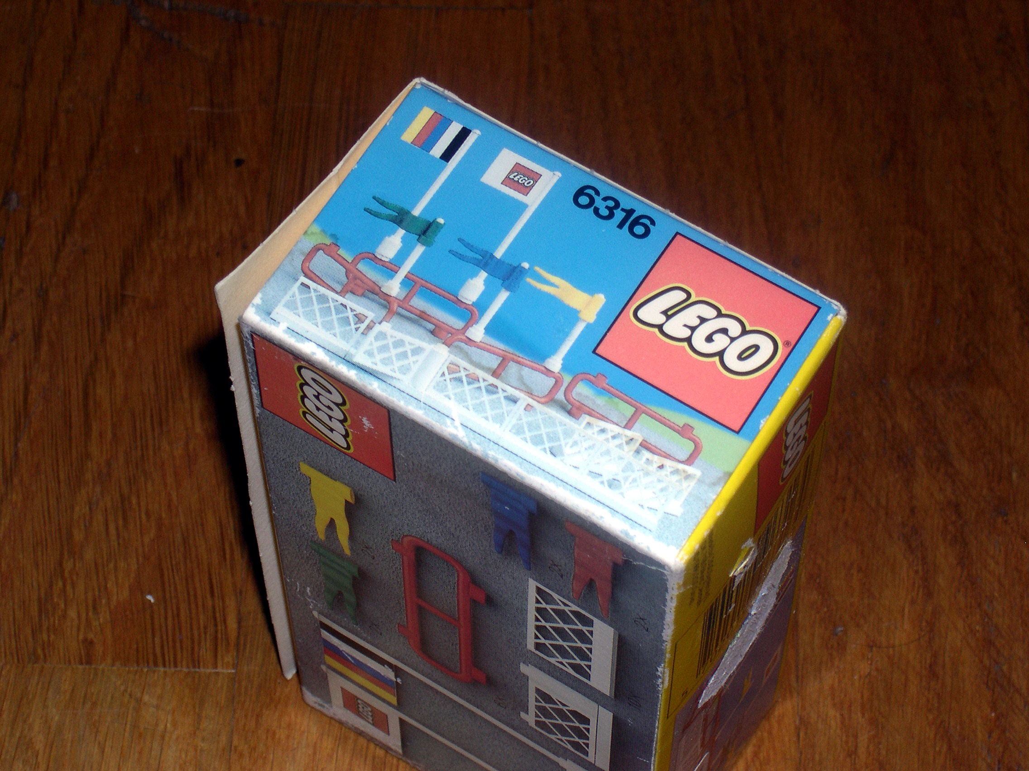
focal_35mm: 114
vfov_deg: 13.0
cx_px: 514
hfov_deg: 17.3
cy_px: 386
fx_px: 3389
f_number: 13.4
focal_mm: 24
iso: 100
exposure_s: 1/60
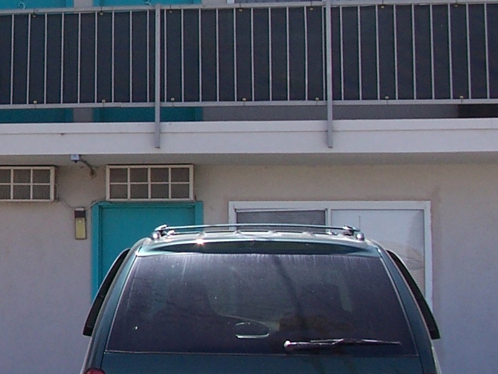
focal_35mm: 101
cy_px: 116
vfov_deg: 14.6
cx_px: -139
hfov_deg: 18.2
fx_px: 1453
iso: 80
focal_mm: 6
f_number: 4
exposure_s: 1/350
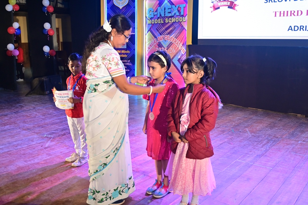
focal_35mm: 46
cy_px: 102
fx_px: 391
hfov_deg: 43.0
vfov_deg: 29.4
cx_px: 154
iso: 640
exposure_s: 1/125
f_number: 4.8
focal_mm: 30.5
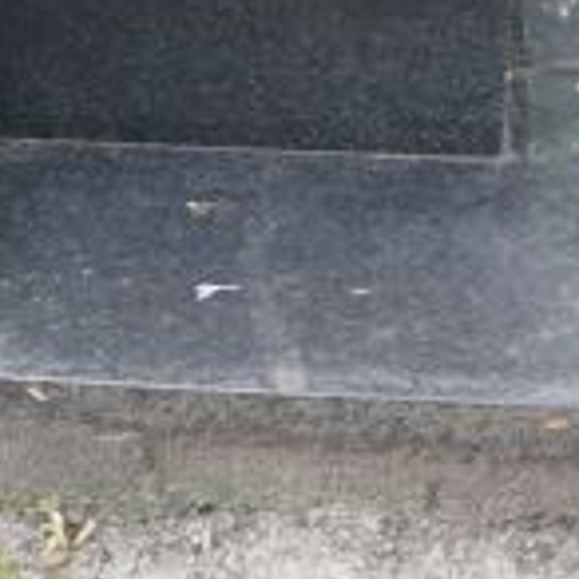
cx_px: 202
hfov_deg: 17.0
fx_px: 1930
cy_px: -174
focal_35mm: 102
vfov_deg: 16.2
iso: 100
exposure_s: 1/50
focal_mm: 7.4
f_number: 2.8
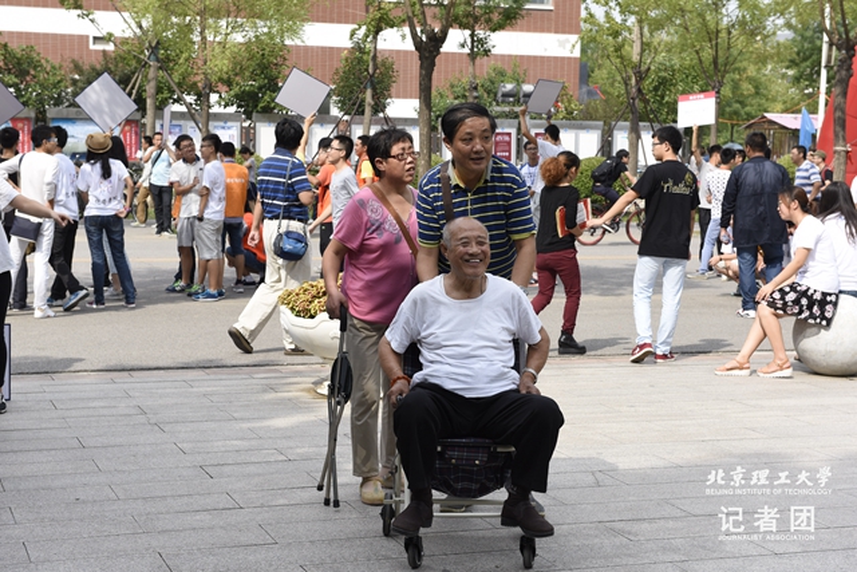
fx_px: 1476
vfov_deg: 21.9
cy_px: 286
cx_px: 428
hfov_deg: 32.4
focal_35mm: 62
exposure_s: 1/400
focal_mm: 62
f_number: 8
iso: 320
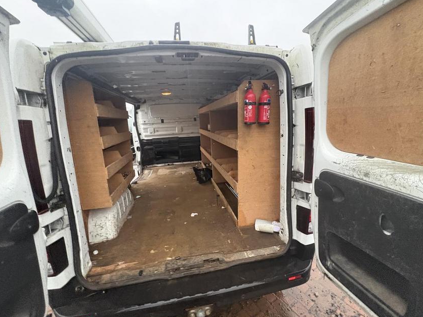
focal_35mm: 15
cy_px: 159
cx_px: 208
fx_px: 183
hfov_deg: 98.2
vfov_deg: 81.7
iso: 800
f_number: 2.2
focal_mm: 2.22
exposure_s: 1/60
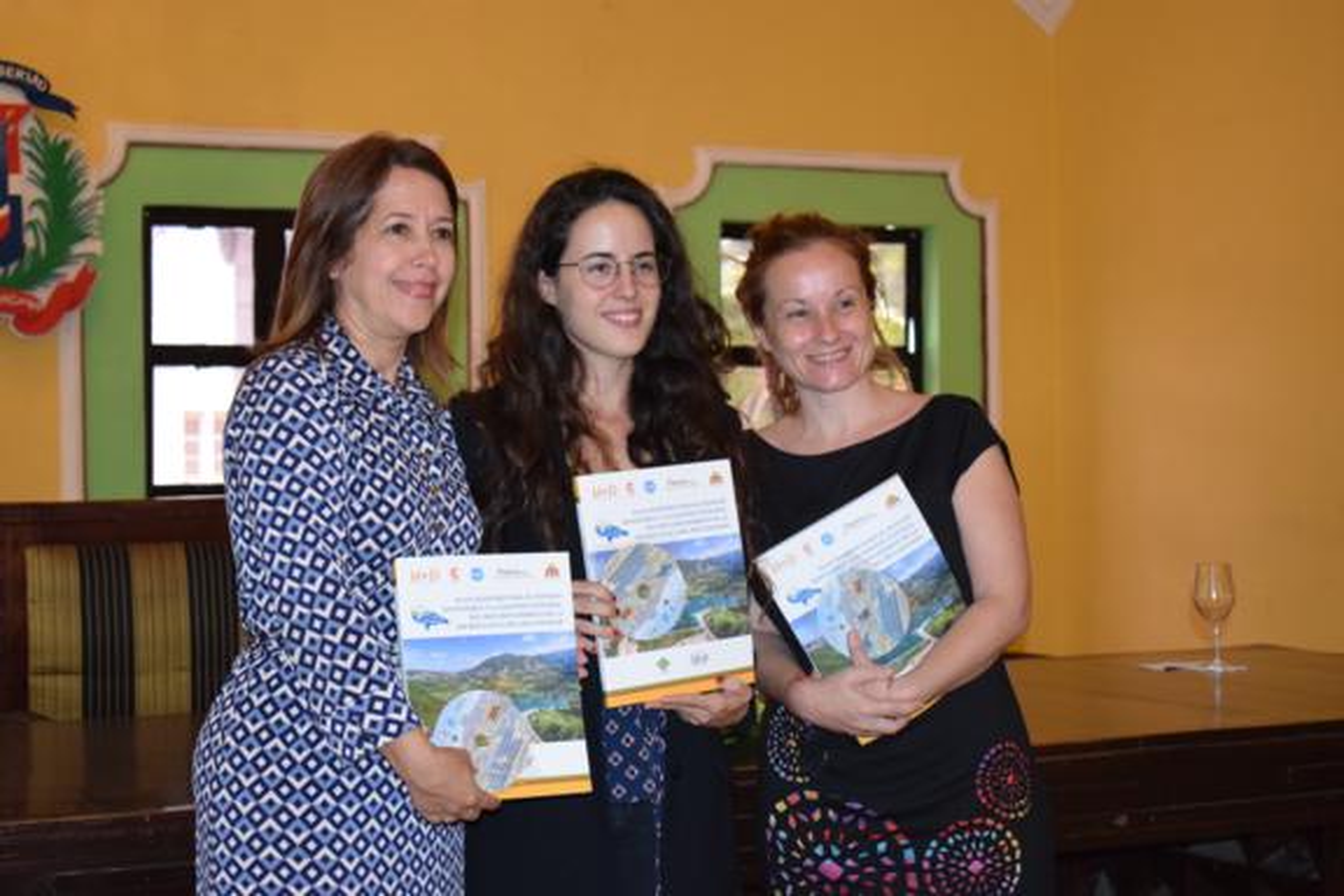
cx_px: 672
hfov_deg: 29.9
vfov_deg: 20.2
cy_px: 448
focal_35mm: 68
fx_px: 2520
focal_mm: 45
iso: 2000
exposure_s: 1/60
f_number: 5
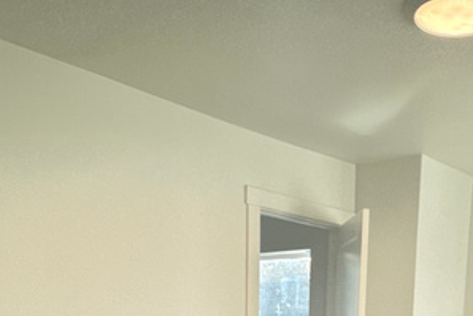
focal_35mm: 50
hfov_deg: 38.5
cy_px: 446
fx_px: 657
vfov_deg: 23.0
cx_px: 357
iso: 64
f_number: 2.2
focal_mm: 2.22
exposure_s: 1/261
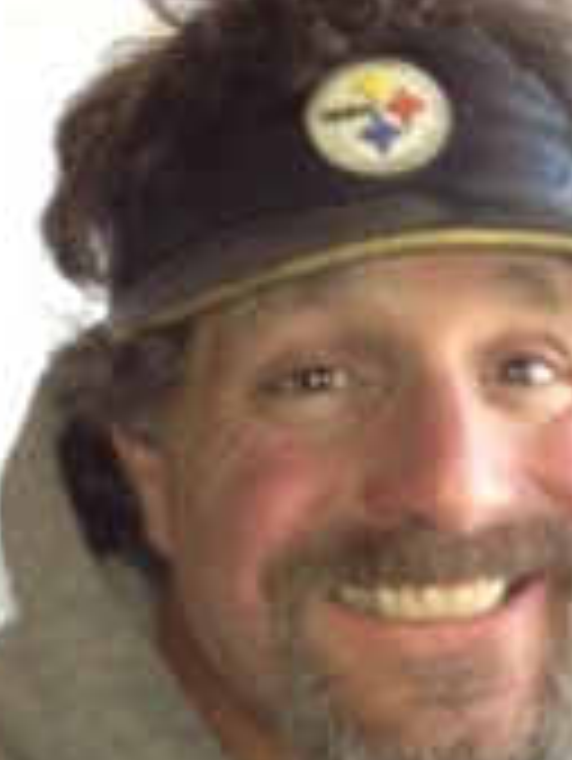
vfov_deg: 23.5
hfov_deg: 17.4
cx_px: 572
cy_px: 459
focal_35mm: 83
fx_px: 1826
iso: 64
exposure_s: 1/20
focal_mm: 4.28
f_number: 2.4
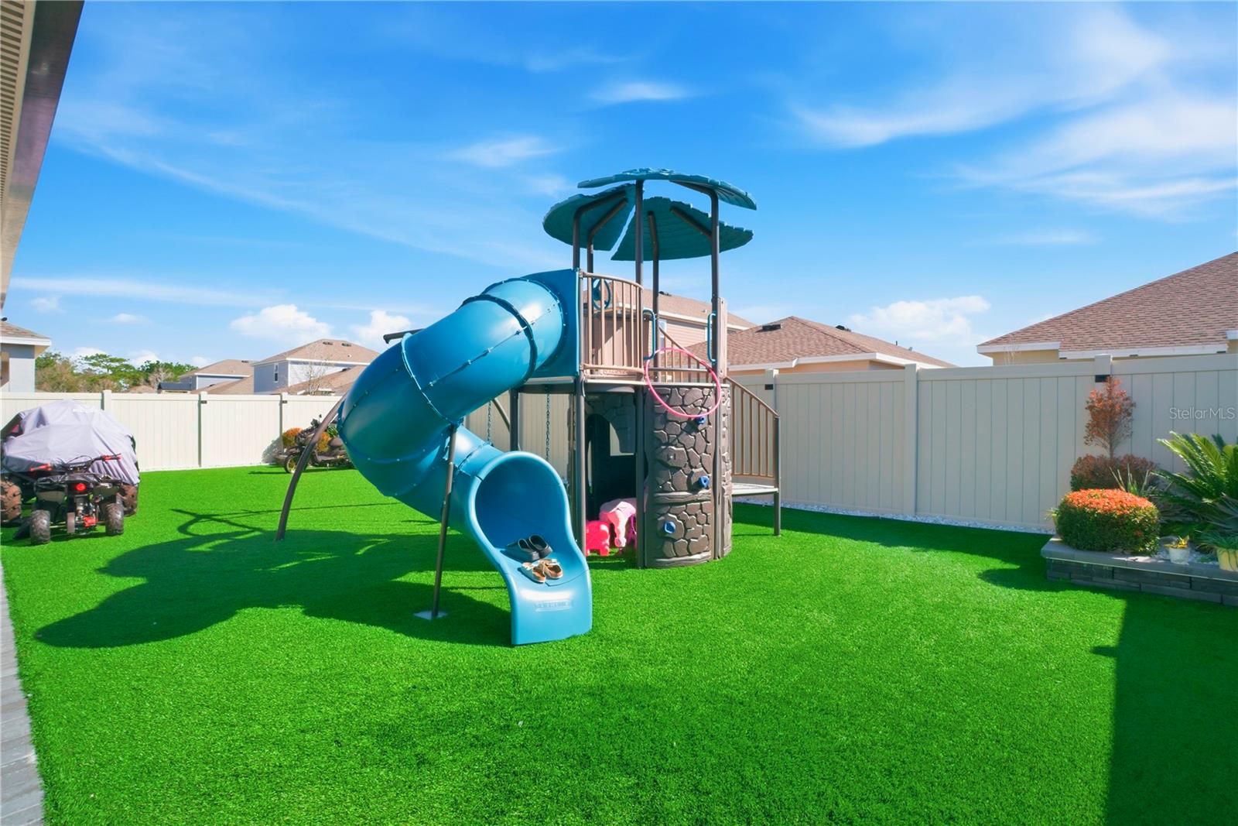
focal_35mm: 16
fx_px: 567
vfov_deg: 72.1
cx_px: 619
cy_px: 413
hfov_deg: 95.0
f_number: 13
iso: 100
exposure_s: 1/40
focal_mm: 11
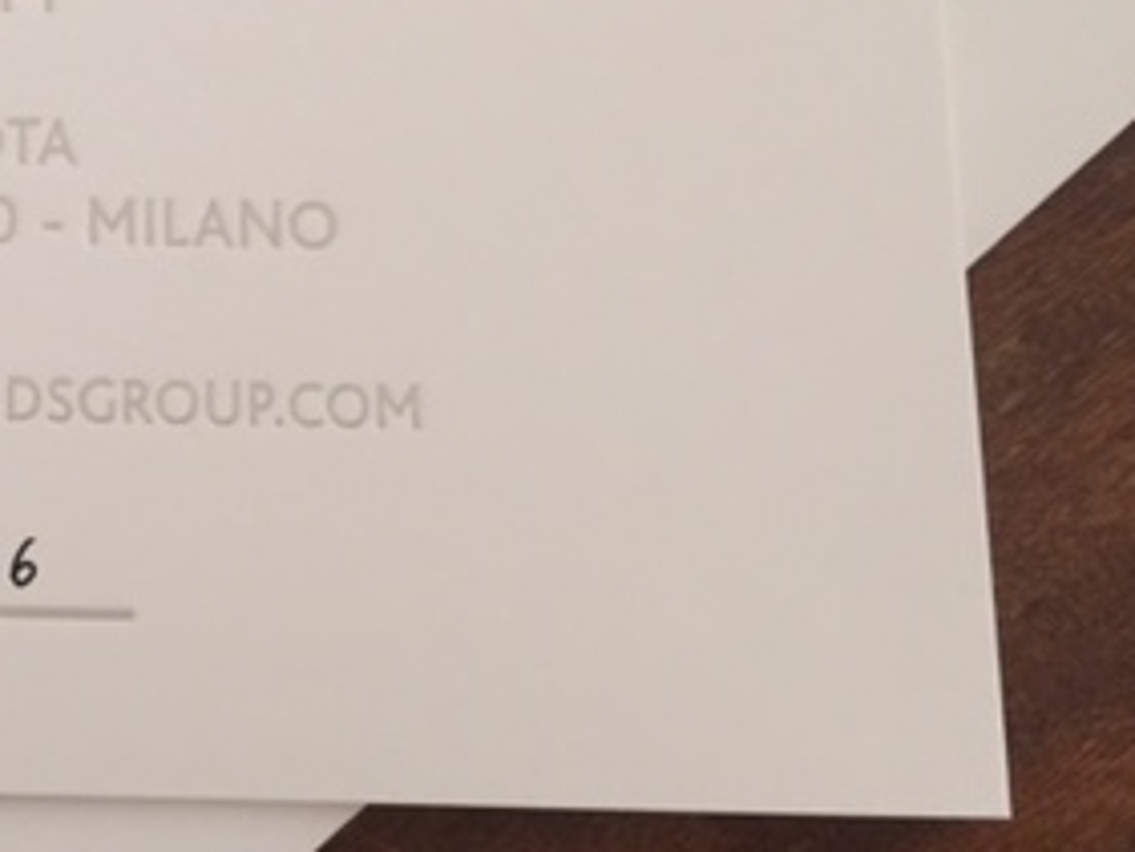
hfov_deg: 27.0
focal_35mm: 66
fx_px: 2165
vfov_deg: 21.5
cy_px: 12
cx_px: -113
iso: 50
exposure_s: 1/30
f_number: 2.2
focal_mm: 4.15
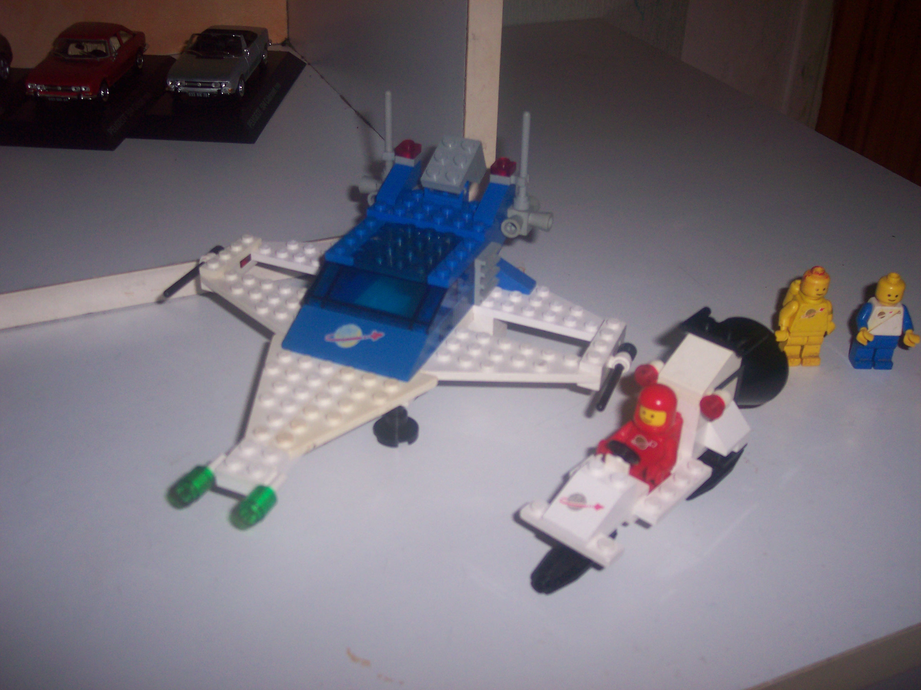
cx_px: 460
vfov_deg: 37.7
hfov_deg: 49.0
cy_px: 345
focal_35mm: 38
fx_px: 1010
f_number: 2.8
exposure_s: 1/30
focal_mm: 8
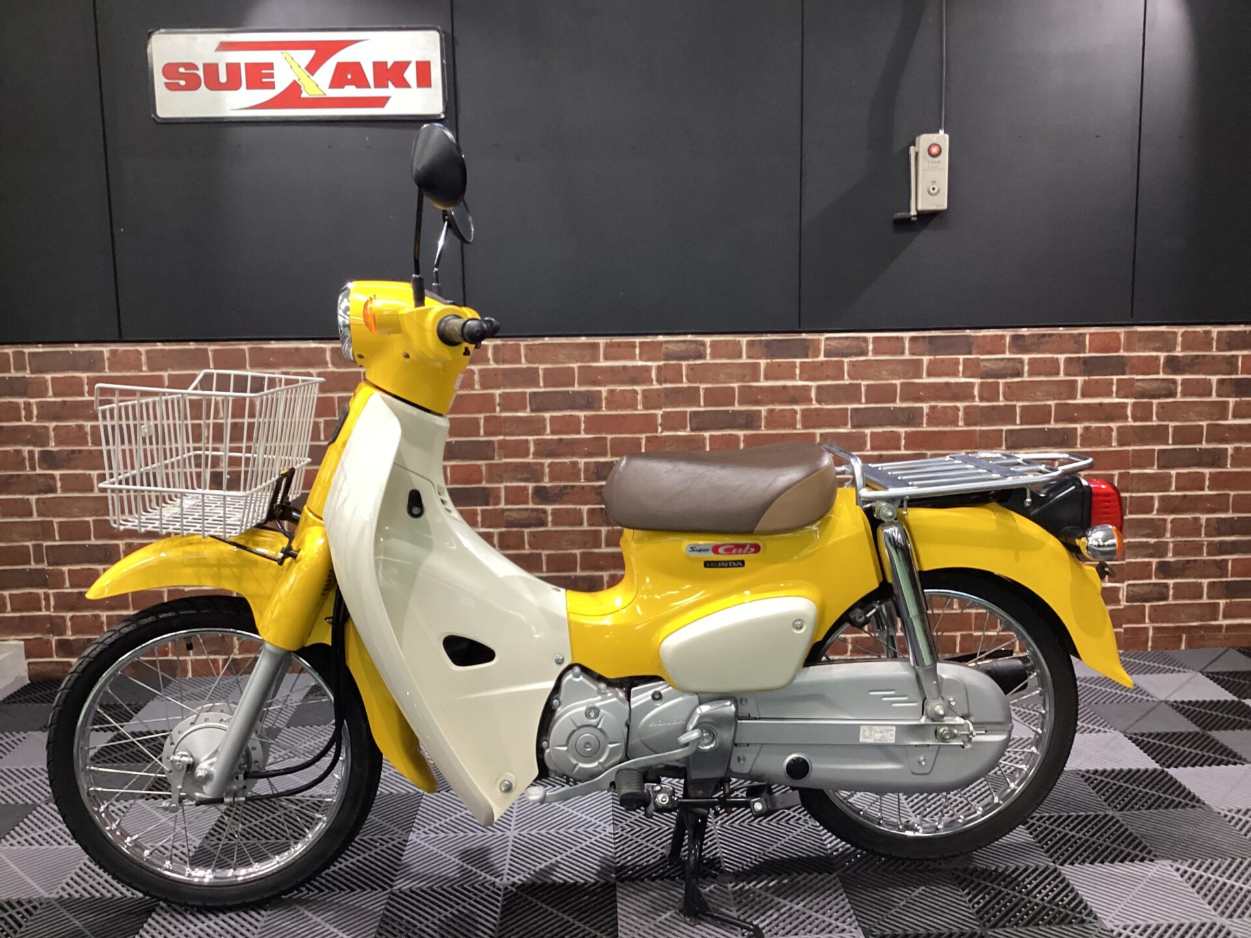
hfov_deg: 58.4
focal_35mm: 31
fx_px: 1120
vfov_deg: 45.4
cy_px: 469
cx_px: 626
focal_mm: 3.3
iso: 250
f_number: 2.4
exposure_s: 1/50
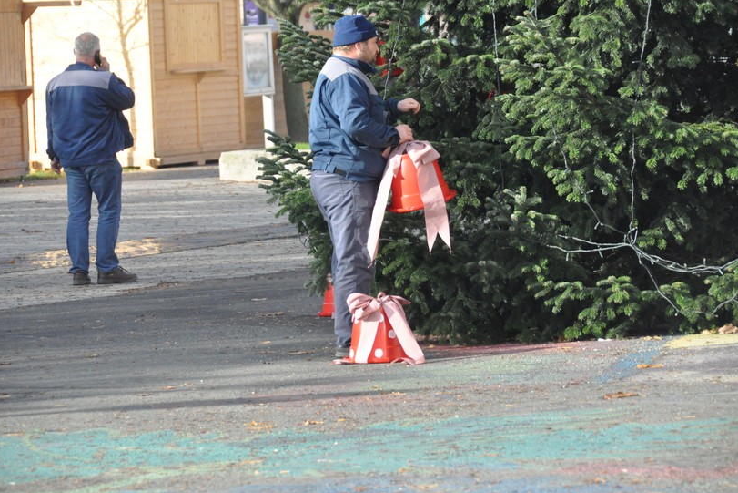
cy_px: 246
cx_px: 369
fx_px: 4193
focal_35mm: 205
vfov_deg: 6.7
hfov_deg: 10.1
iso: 3200
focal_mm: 135
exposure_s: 1/3200
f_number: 7.1
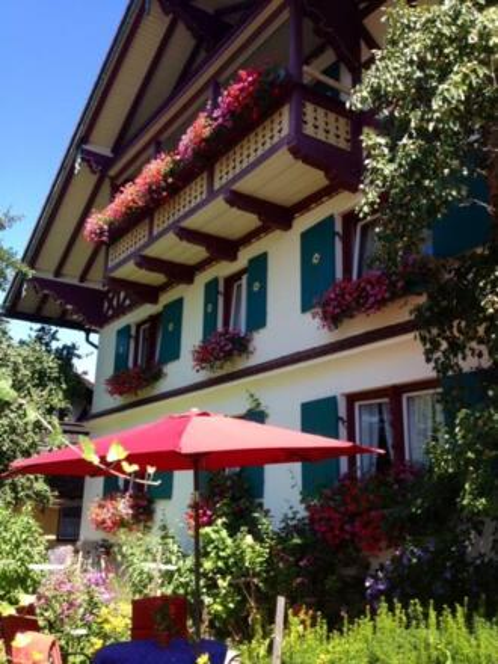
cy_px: 332
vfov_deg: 52.6
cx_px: 249
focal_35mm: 35
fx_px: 671
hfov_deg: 40.7
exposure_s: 1/412
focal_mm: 4.28
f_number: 2.4
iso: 64
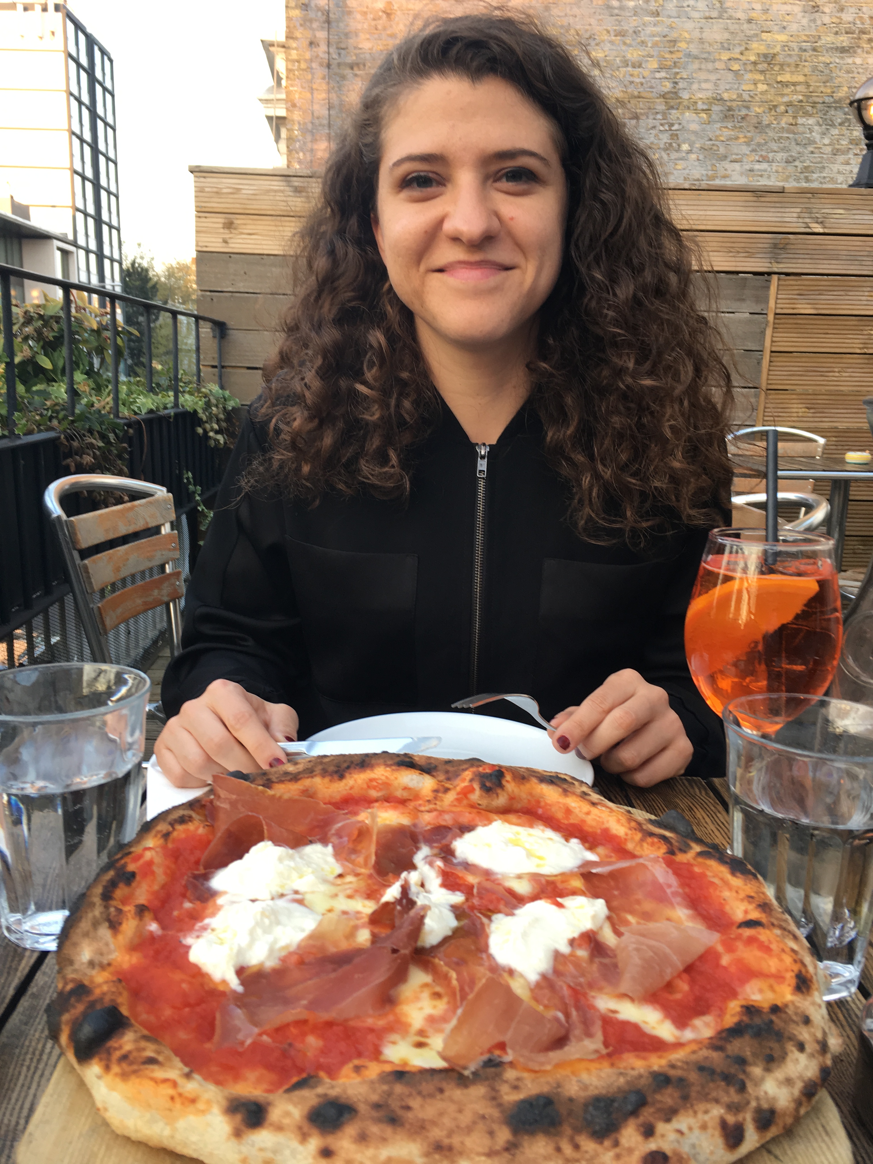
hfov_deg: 48.2
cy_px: 582
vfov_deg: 61.7
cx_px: 436
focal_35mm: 29
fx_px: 975
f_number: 2.2
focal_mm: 4.15
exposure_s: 1/50
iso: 25
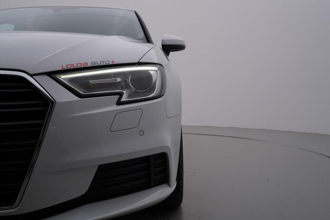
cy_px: 110
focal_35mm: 36
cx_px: 165
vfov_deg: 36.9
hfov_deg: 53.1
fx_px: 330
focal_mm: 24
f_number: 5.6
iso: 125
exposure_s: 1/160
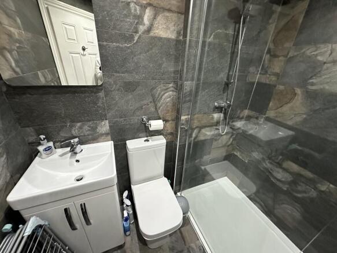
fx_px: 136
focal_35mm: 14
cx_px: 168
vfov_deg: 85.7
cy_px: 126
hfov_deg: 102.1
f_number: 2.2
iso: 1000
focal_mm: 2.22
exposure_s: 1/50
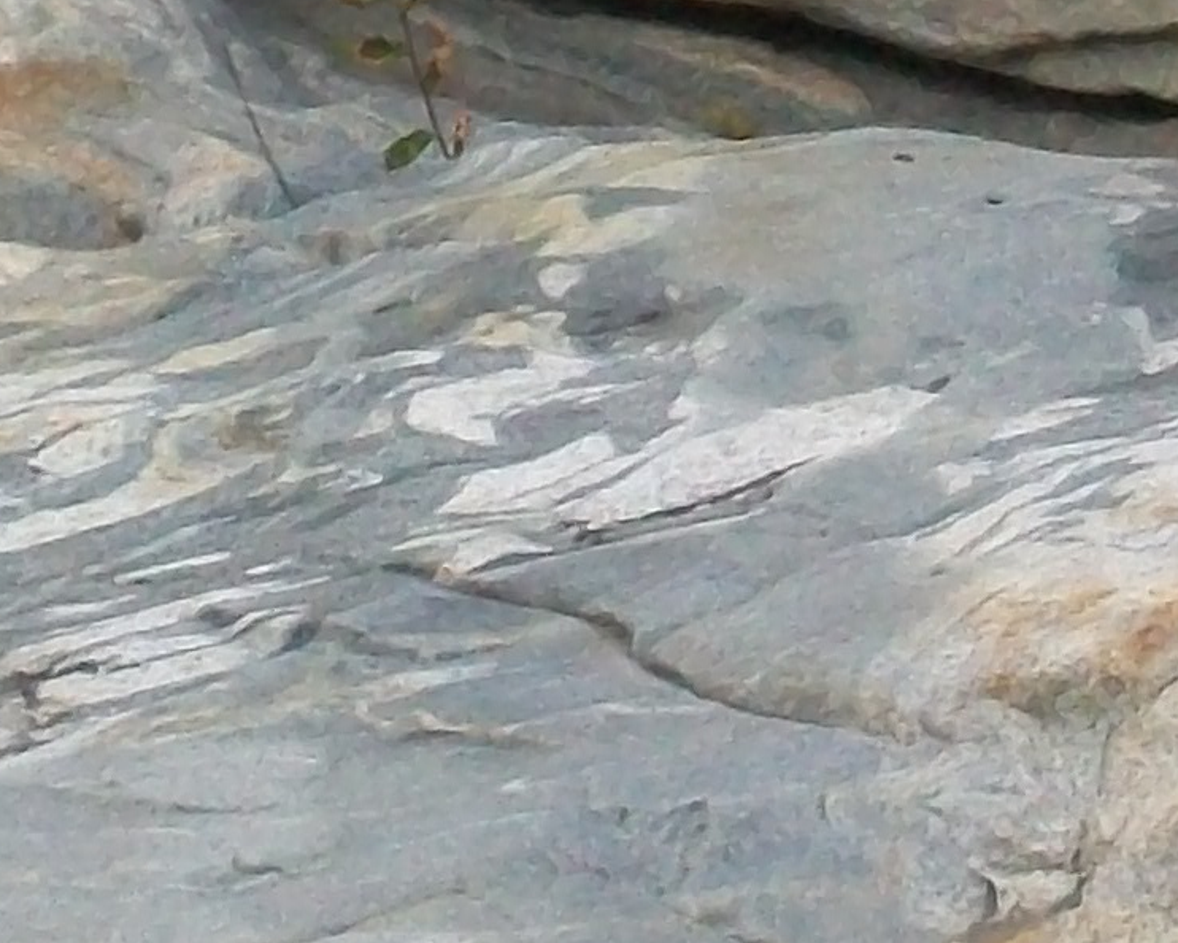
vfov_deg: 3.1
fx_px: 17193
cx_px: 1132
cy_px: -770
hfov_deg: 3.9
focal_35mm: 493
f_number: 4.8
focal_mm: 18
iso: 150
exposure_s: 1/125
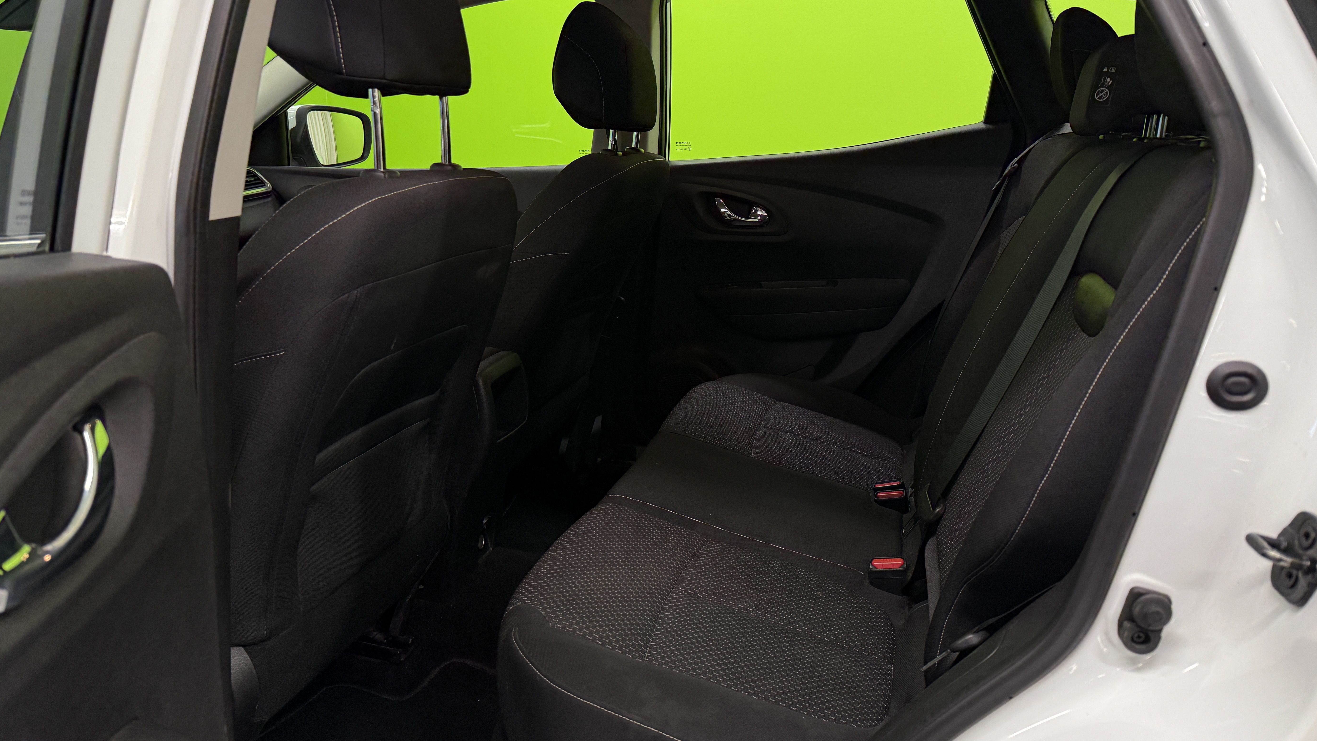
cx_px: 663
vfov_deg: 42.8
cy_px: 327
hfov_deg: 69.9
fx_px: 943
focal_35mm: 27
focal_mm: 6.76
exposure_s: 1/100
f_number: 1.78
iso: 160
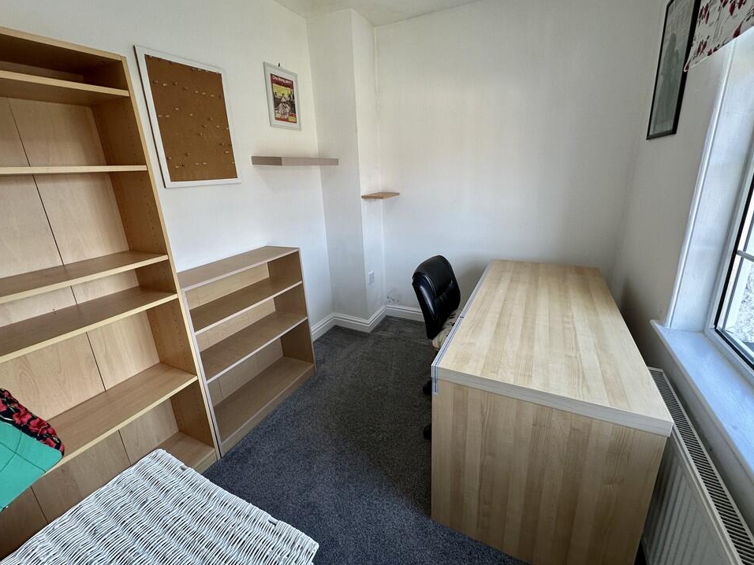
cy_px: 263
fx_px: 327
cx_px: 386
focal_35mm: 15
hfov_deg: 98.2
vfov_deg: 81.6
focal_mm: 2.22
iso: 100
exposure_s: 1/100
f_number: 2.2
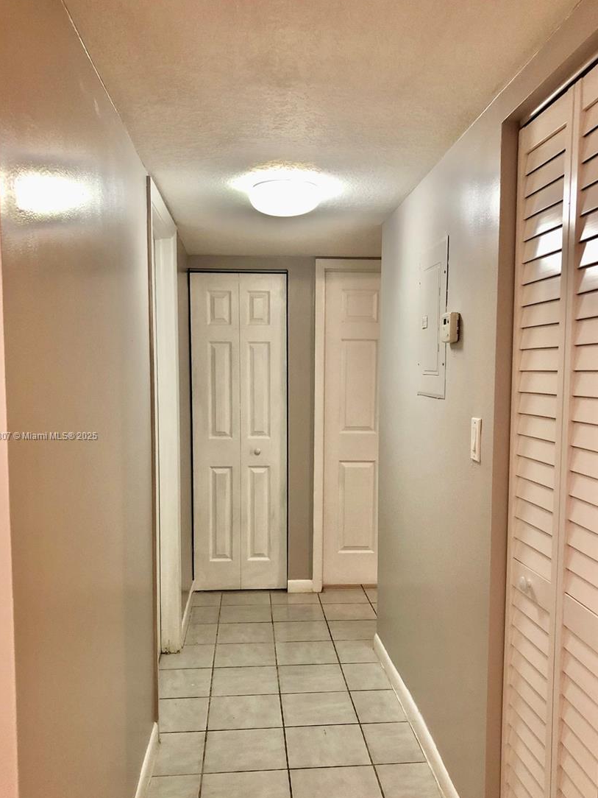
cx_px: 293
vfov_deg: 58.2
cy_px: 437
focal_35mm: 31
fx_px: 714
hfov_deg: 45.4
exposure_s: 1/15
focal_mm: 3.99
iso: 50
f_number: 1.8
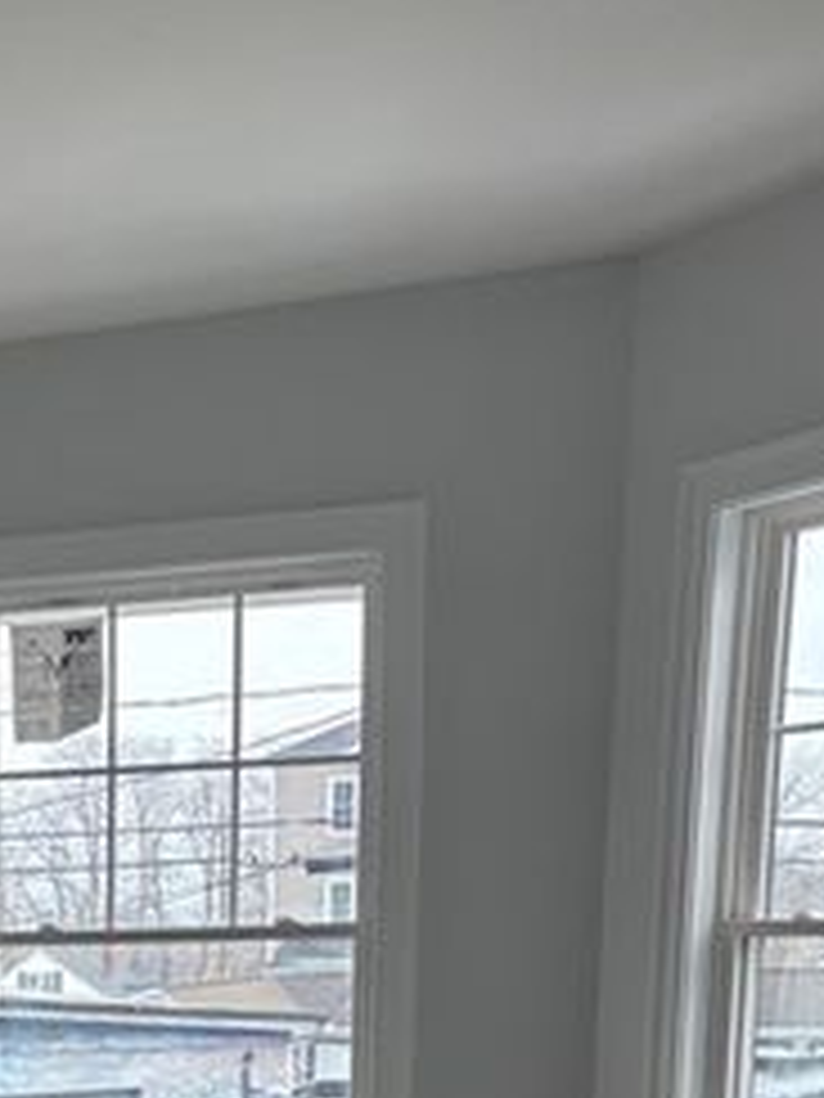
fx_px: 2253
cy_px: 1406
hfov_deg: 19.7
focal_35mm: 71
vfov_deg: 24.2
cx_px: -108
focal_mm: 5.96
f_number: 1.6
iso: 50
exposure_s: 1/178
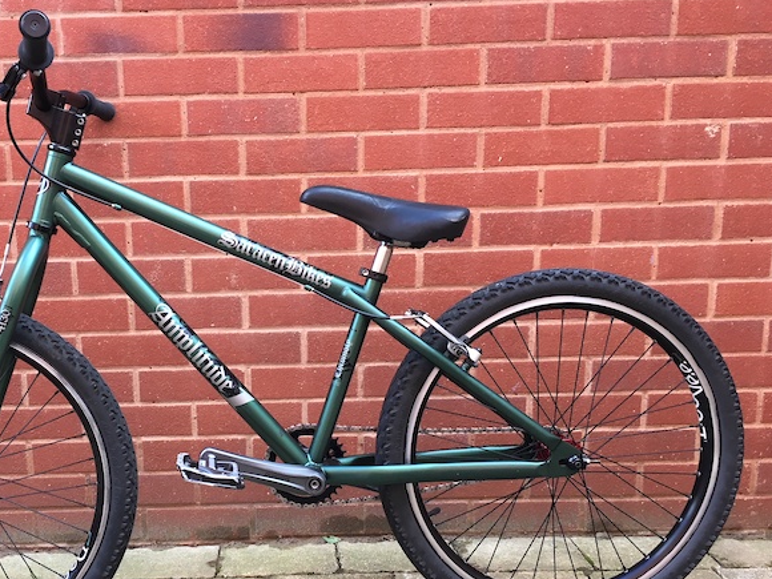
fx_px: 892
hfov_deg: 46.0
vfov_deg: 35.8
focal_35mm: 40
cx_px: 254
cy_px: 349
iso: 32
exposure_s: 1/33
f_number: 2.2
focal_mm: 4.15
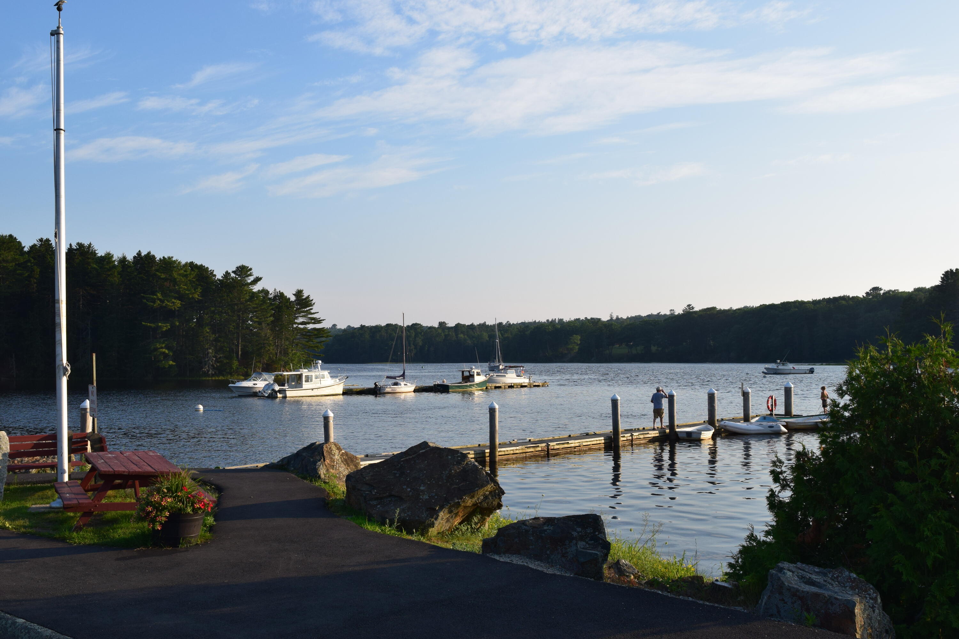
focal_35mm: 38
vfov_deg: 35.5
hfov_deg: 51.3
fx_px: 999
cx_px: 480
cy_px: 320
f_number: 11
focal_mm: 25
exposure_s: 1/500
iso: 400
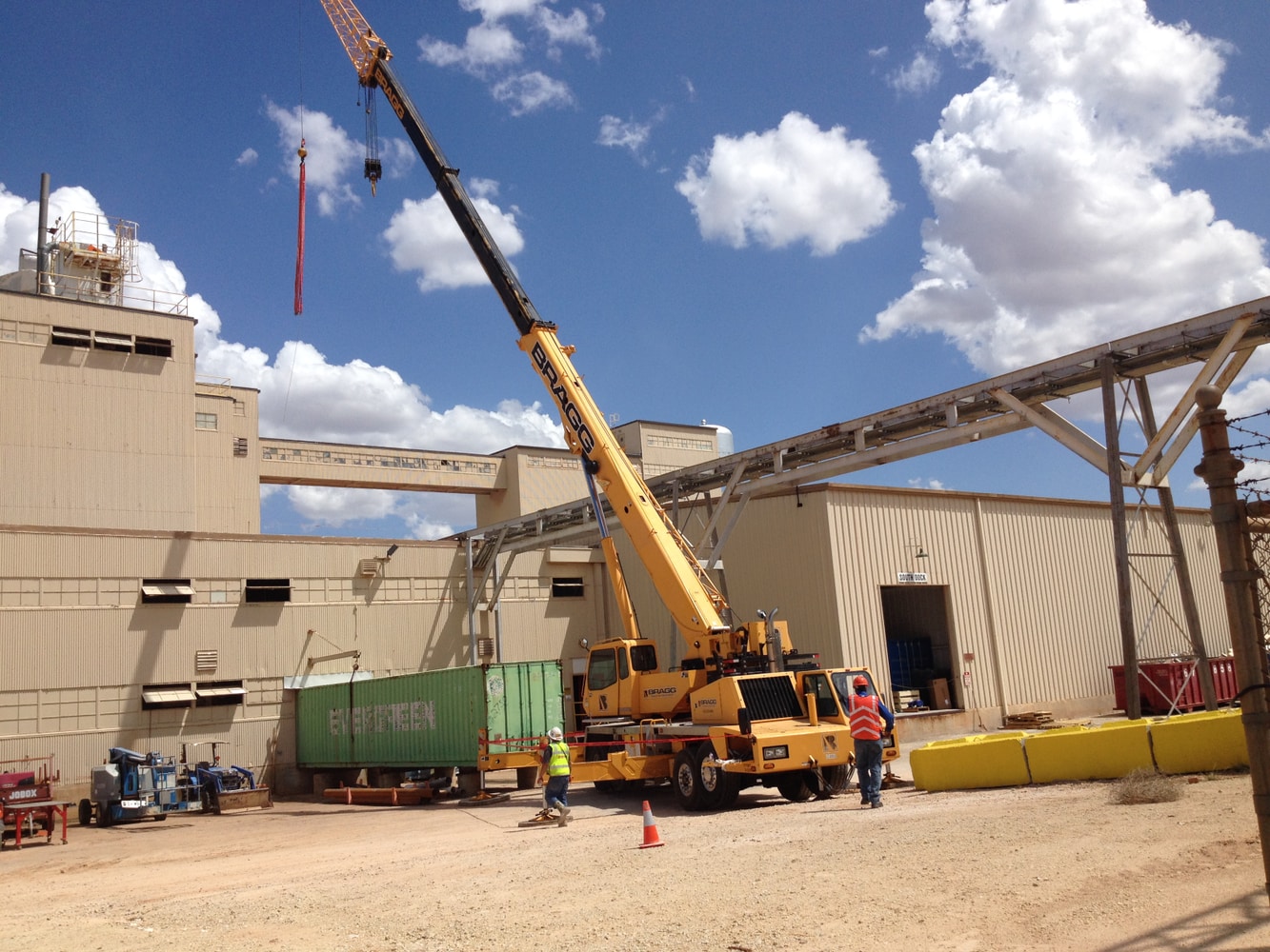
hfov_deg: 52.6
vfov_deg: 40.7
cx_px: 635
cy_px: 476
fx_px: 1284
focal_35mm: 35
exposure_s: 1/3067
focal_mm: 4.28
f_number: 2.4
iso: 50
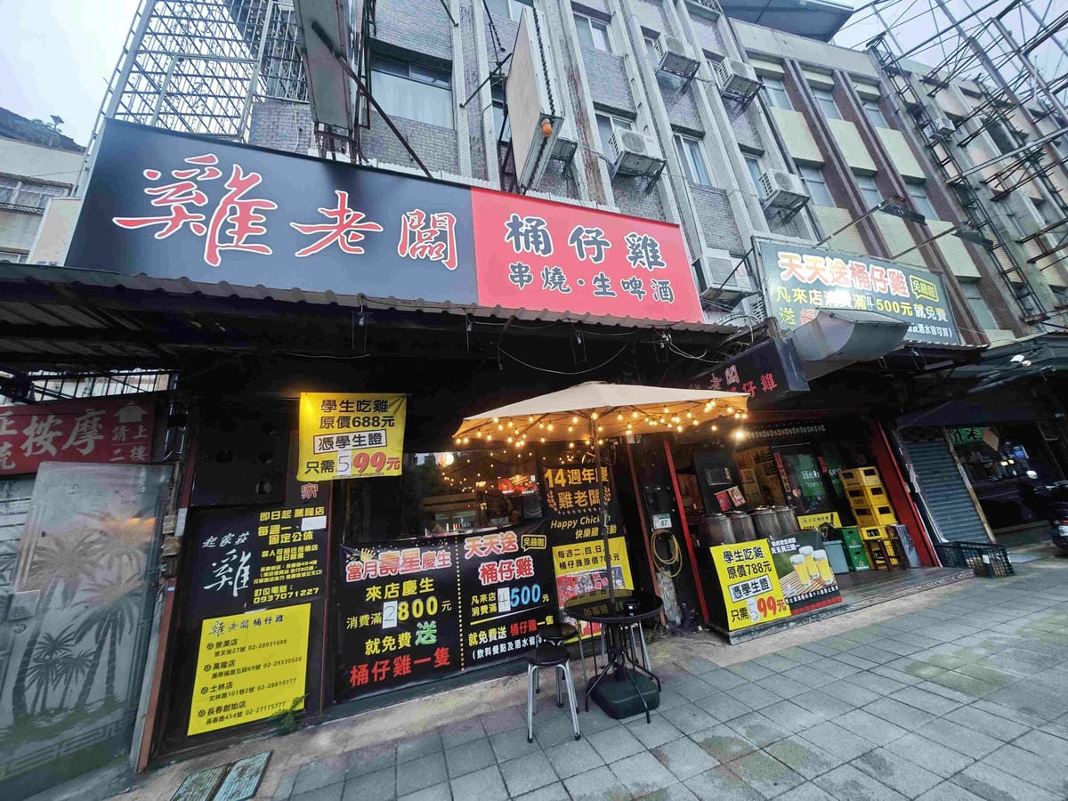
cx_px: 534
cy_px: 400
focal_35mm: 12
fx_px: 370
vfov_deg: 94.5
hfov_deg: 110.5
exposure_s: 1/60
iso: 64
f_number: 1.8
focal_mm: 2.03
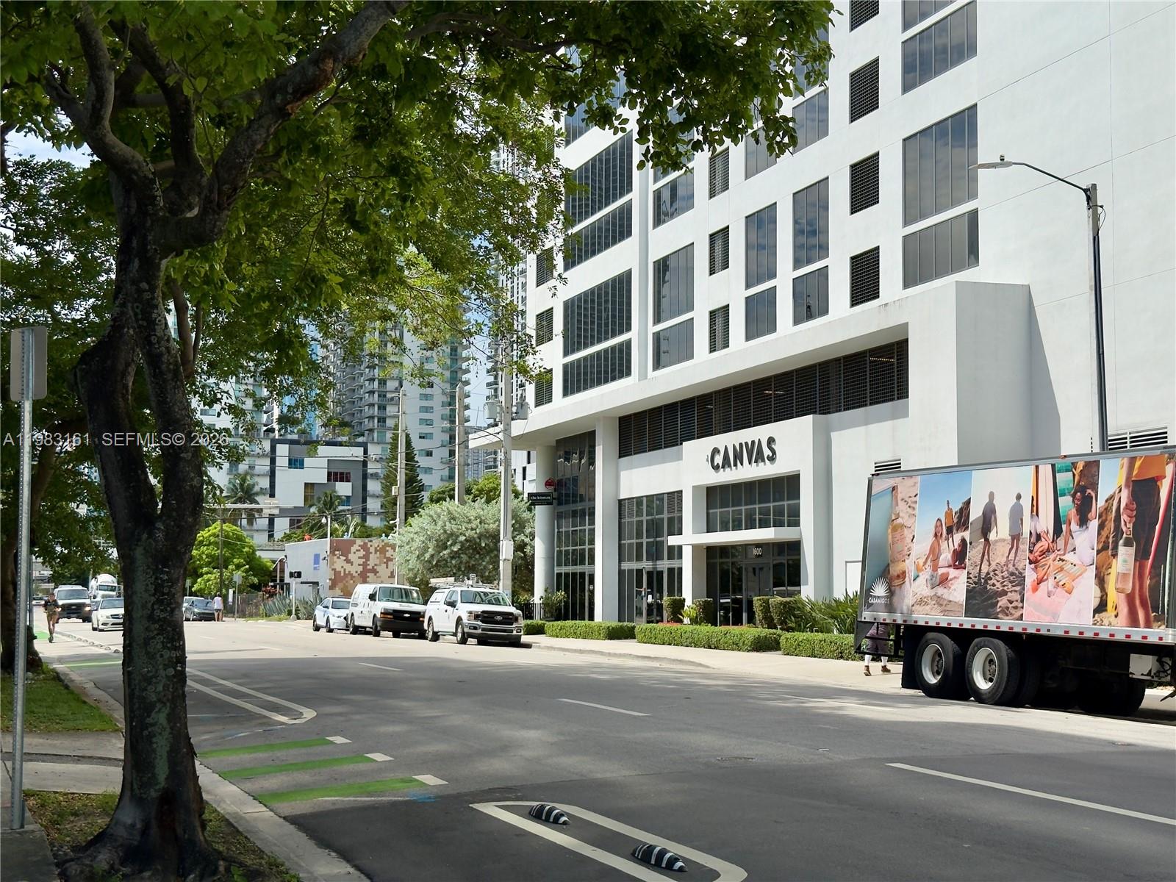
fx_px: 1631
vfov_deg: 30.3
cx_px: 588
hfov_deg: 39.7
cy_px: 441
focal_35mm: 48
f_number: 1.78
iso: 64
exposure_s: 1/6536
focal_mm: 6.76
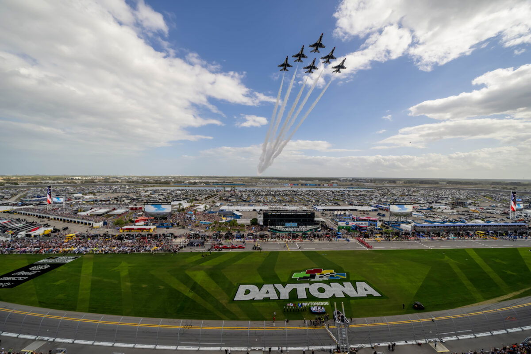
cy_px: 177
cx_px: 266
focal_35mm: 12
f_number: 4.5
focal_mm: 12
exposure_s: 1/1600
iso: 160
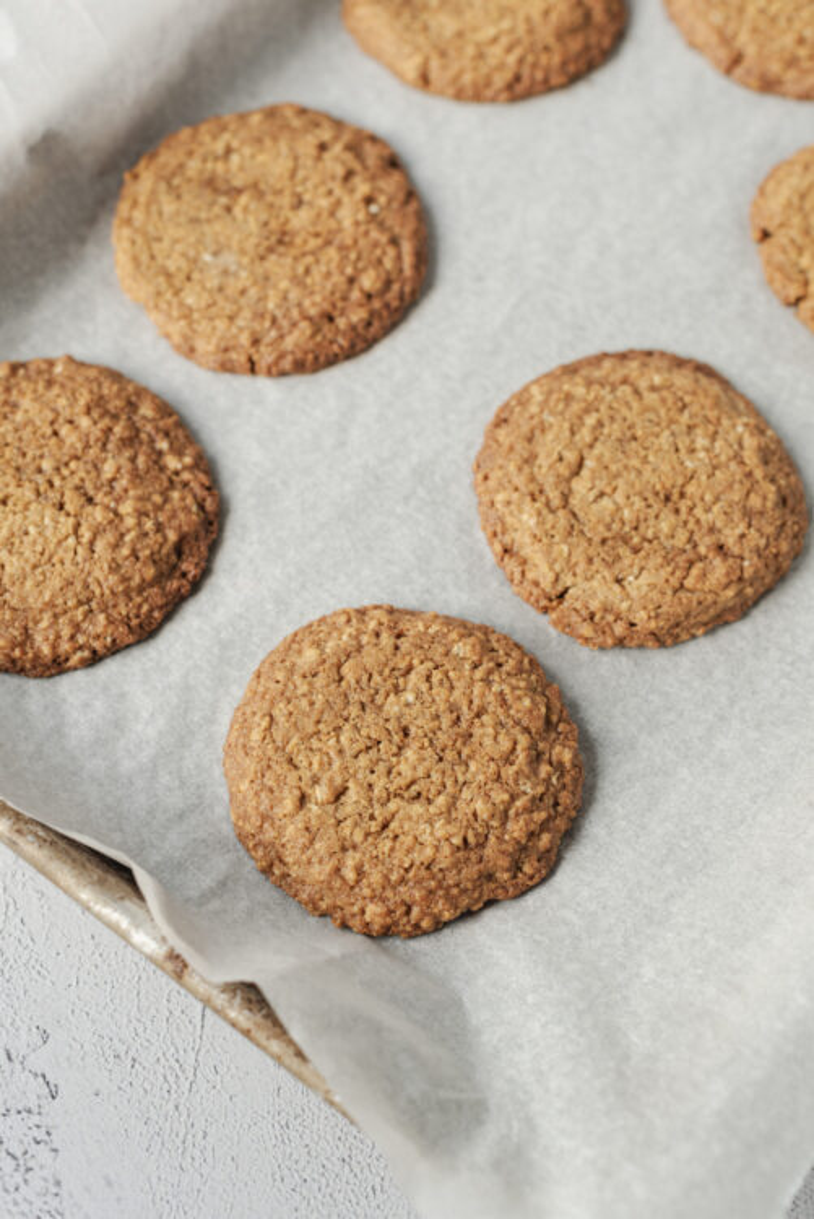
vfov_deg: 39.6
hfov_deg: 27.0
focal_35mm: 50
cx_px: 407
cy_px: 610
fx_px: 1693
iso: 125
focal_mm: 50
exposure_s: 1/20
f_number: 4.5
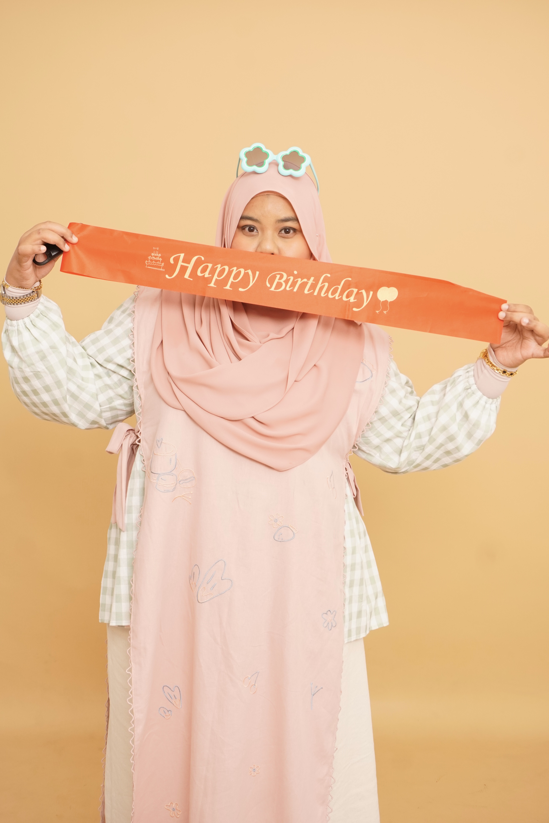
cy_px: 412
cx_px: 274
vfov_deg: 51.3
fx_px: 858
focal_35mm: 38
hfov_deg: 35.5
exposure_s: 1/60
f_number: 7.1
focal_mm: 25
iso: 400
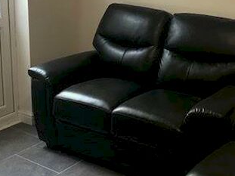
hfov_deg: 30.6
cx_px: 150
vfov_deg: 23.0
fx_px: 428
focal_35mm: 63
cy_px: 44
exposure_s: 1/17
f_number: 1.8
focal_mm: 3.99
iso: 40
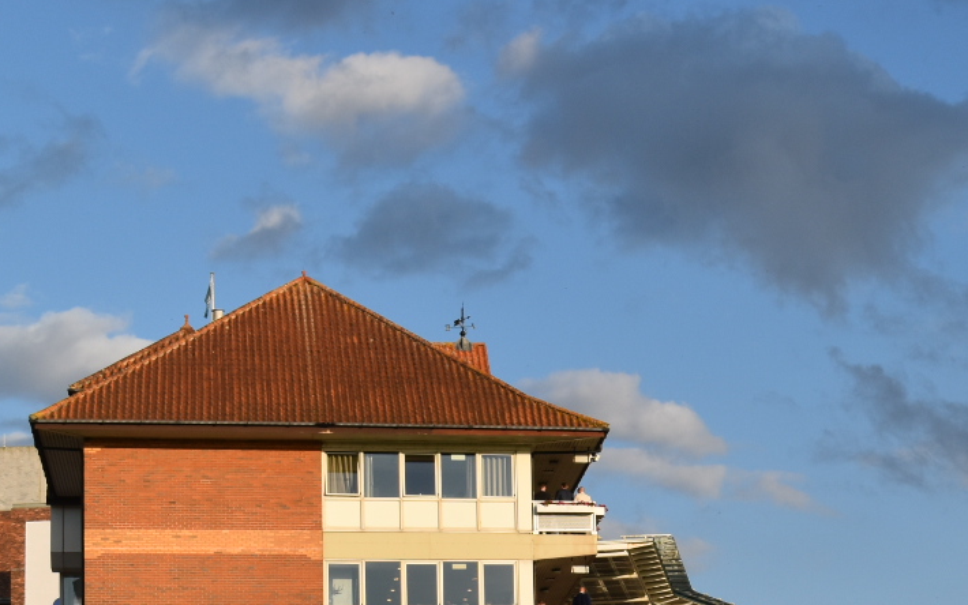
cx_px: 1063
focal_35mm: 108
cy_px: 722
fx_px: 2854
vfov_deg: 11.9
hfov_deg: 18.5
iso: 200
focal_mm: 31
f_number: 9
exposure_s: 1/320
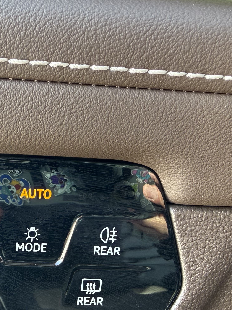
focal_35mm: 49
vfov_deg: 38.0
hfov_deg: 29.2
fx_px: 438
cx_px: 54
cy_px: 232
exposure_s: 1/99
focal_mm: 2.22
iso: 100
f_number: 2.2
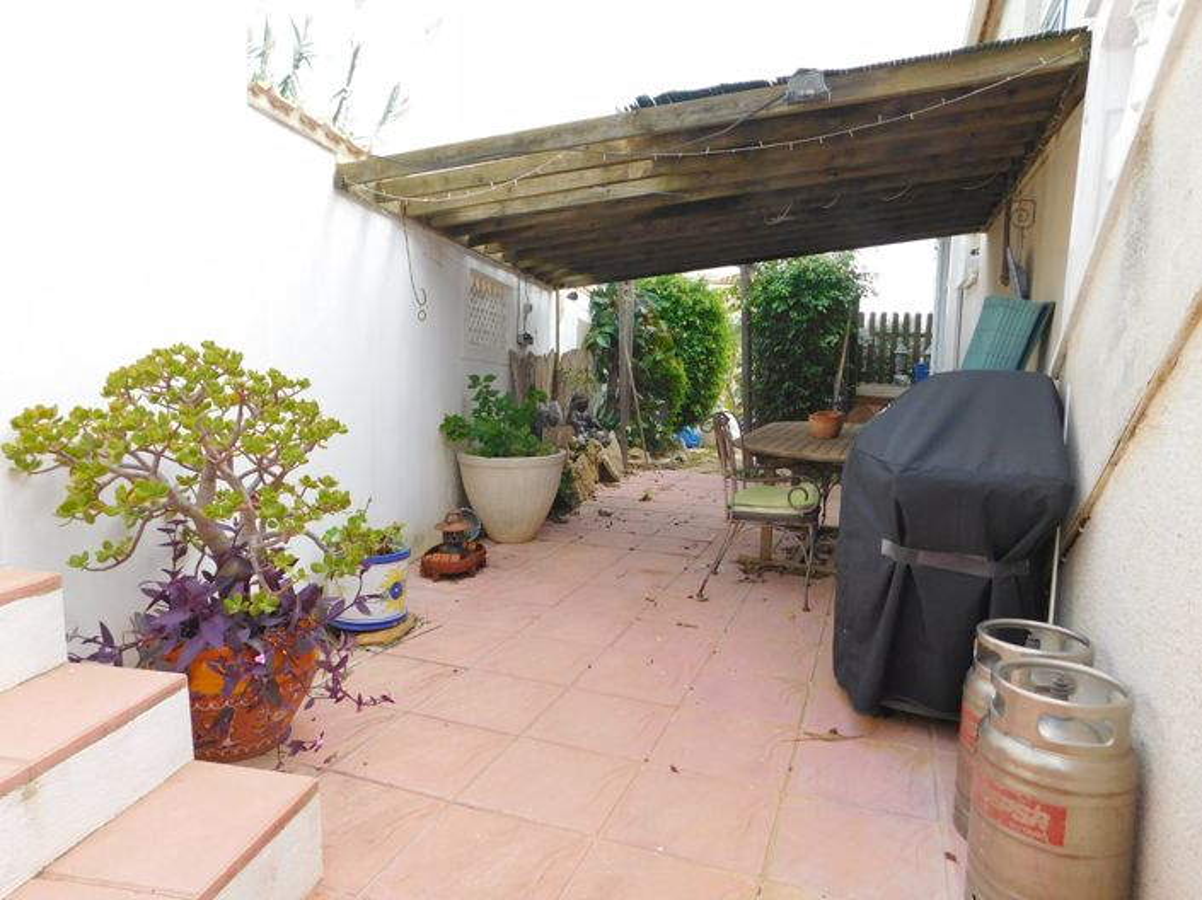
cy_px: 450
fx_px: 798
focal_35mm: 23
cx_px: 601
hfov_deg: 74.0
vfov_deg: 58.8
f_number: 3
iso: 125
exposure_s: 1/400
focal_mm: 4
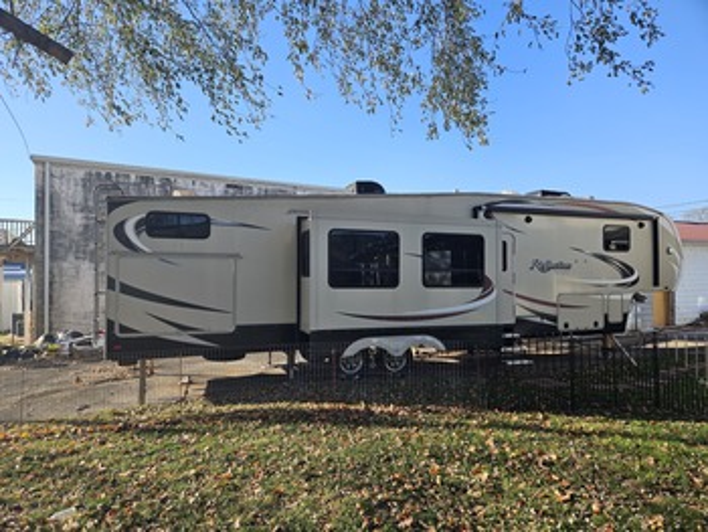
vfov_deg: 58.9
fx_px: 471
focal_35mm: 23
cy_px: 266
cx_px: 354
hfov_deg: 73.9
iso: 25
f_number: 1.8
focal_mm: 5.4
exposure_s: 1/673
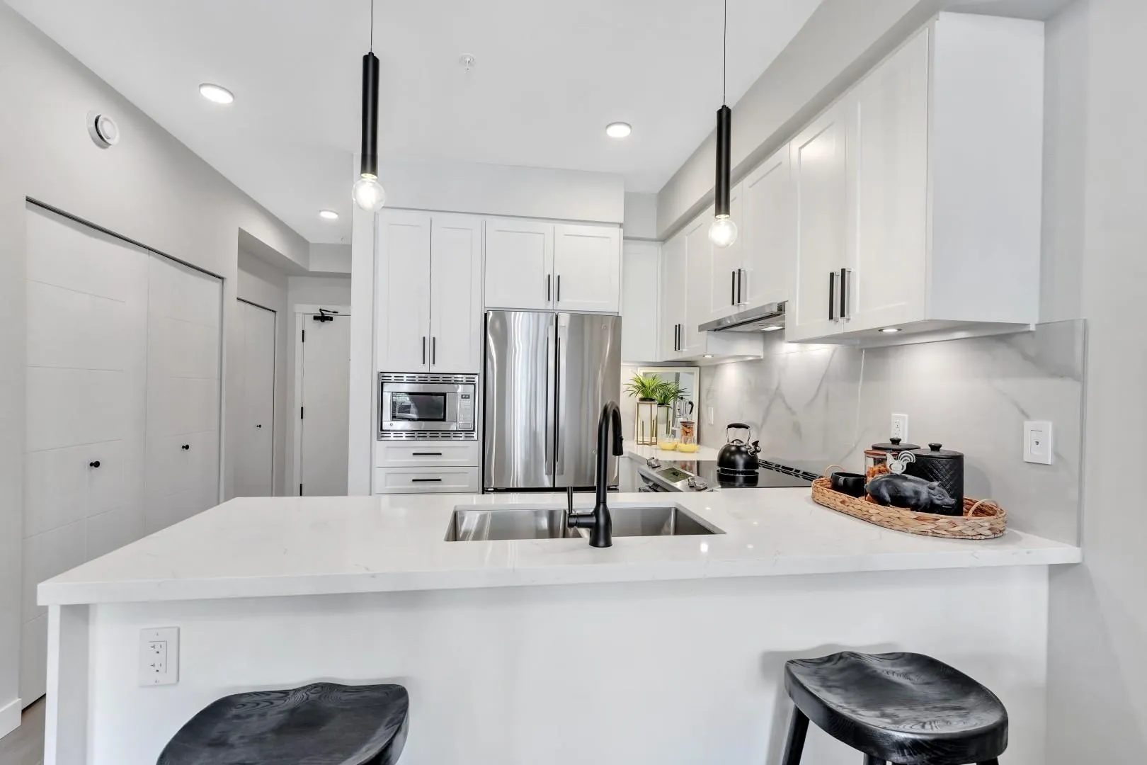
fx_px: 507
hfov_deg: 97.1
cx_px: 574
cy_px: 382
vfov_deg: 74.1
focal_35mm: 16
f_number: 8
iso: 400
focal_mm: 15.9
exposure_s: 1/25
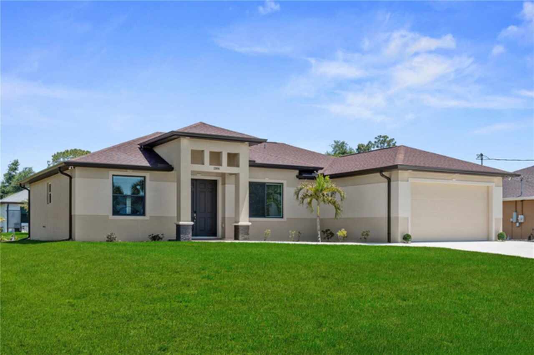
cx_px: 267
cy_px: 178
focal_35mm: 35
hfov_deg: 54.5
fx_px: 519
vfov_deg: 37.8
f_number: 7.1
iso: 50
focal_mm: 35
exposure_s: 1/320
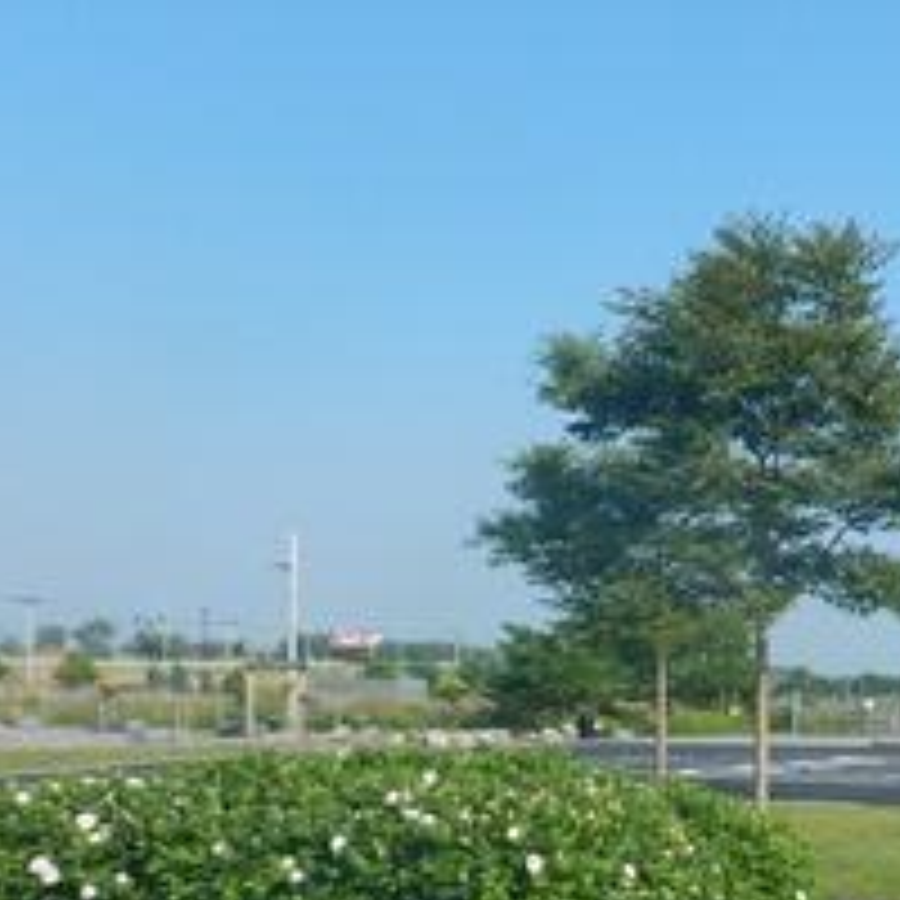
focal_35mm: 51
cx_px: 886
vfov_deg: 32.4
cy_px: 734
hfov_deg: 31.1
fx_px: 1500
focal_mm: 4.3
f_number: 4.1
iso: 125
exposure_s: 1/800
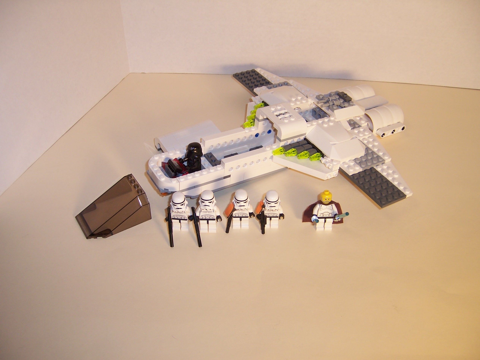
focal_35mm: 36
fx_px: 499
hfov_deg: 51.4
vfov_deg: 39.7
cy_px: 180
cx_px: 240
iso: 80
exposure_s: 1/500
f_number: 2.8
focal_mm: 6.2
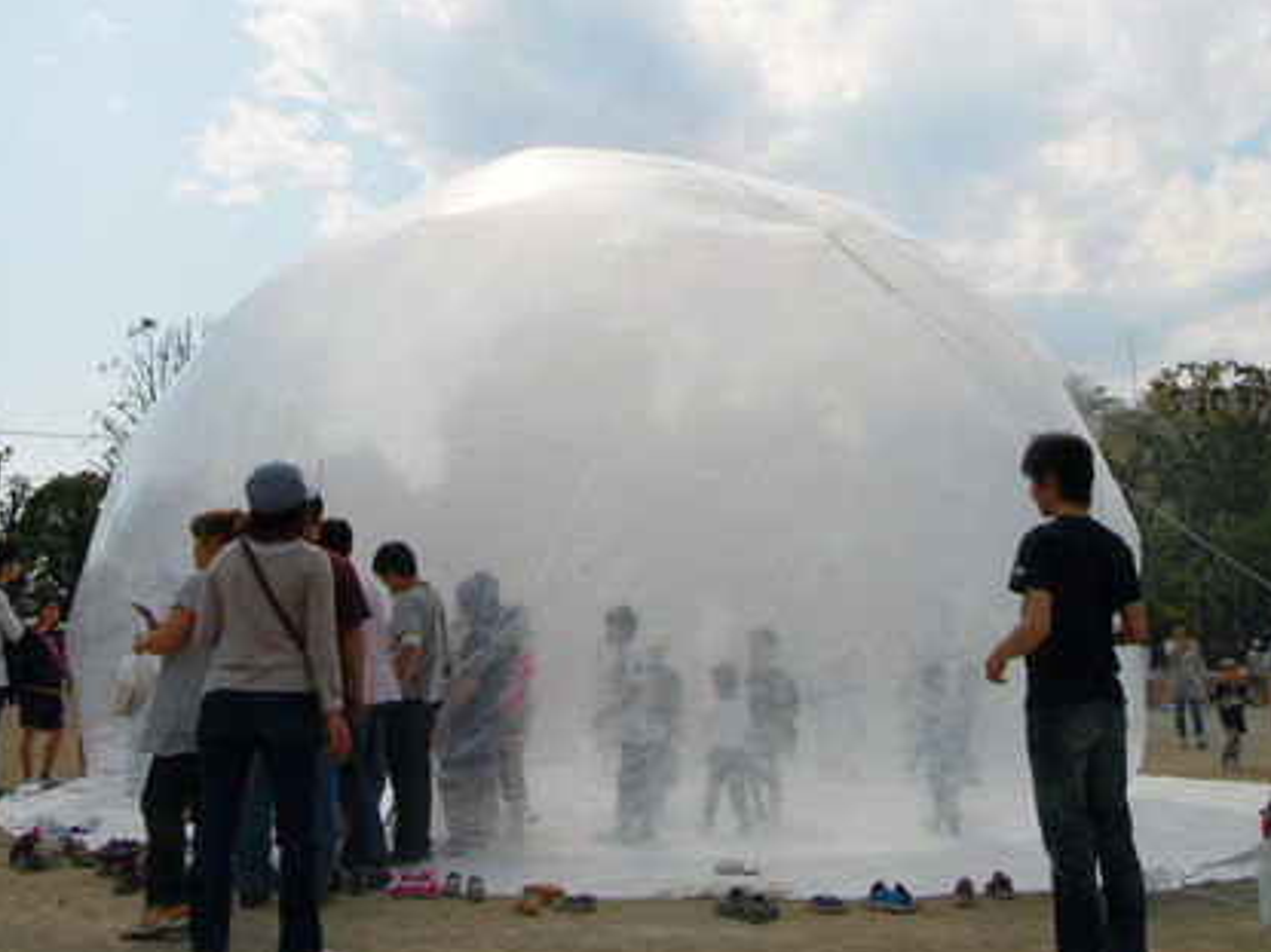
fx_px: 1468
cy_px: 165
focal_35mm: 40
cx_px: 637
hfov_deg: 46.8
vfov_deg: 34.6
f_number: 22
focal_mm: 18
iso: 200
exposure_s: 1/200
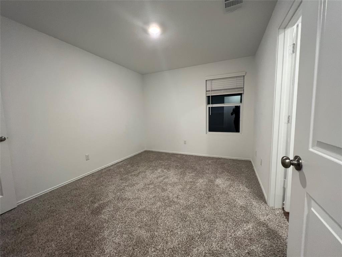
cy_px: 128
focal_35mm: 13
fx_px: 128
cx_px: 171
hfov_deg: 106.2
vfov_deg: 89.9
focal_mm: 1.57
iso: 250
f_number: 1.8
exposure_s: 1/60
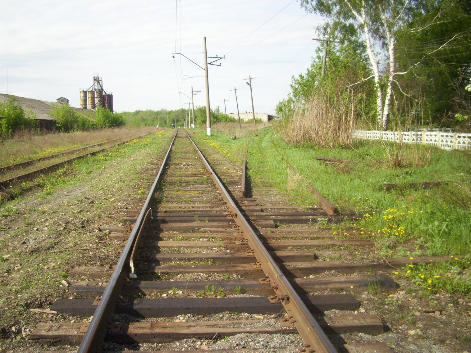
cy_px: 176
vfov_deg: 41.8
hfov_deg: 54.0
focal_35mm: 34
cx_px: 236
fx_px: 463
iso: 160
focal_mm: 5.7
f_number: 5.6
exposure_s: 1/320
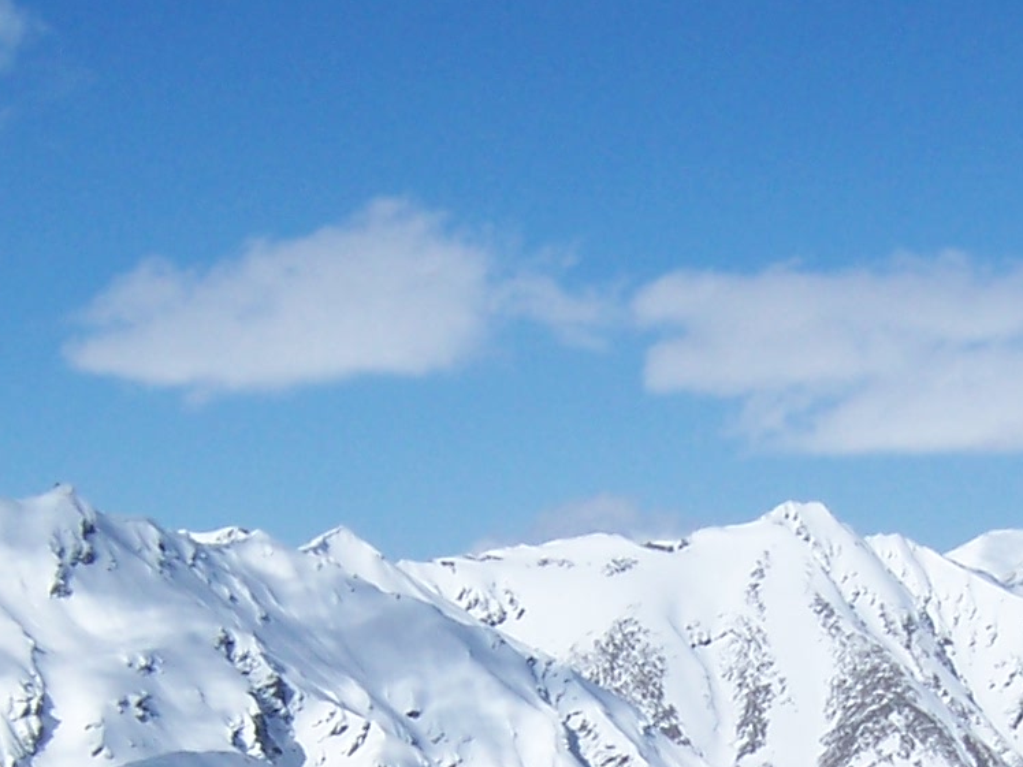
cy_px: 1006
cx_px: 777
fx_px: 3665
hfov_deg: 15.8
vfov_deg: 11.6
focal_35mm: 124
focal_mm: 6.2
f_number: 4.5
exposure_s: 1/1600
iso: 80
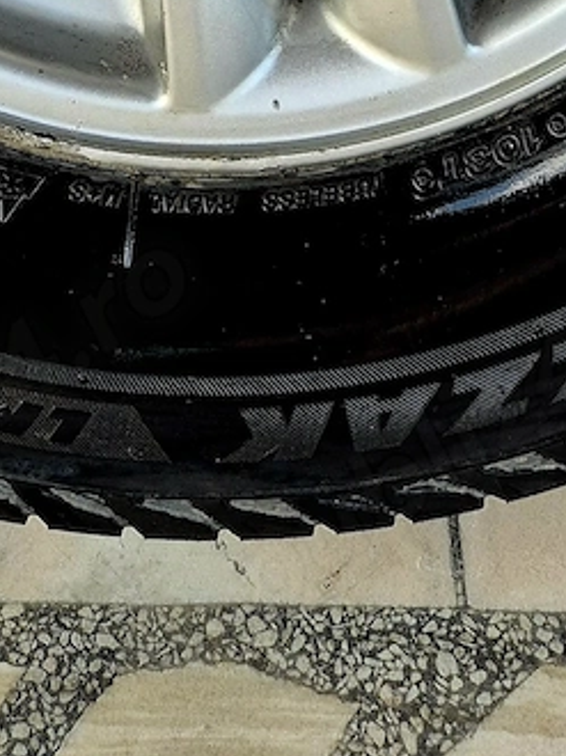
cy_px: -614
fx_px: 2030
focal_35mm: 93
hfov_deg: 15.9
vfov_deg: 17.2
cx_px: 209
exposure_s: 1/182
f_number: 1.8
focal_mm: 5.4
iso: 50
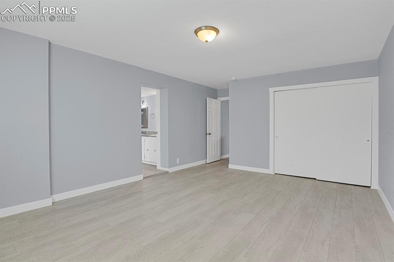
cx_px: 197
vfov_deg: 70.4
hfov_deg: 93.3
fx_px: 186
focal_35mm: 17
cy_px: 131
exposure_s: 1/20
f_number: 8
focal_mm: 17
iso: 8000
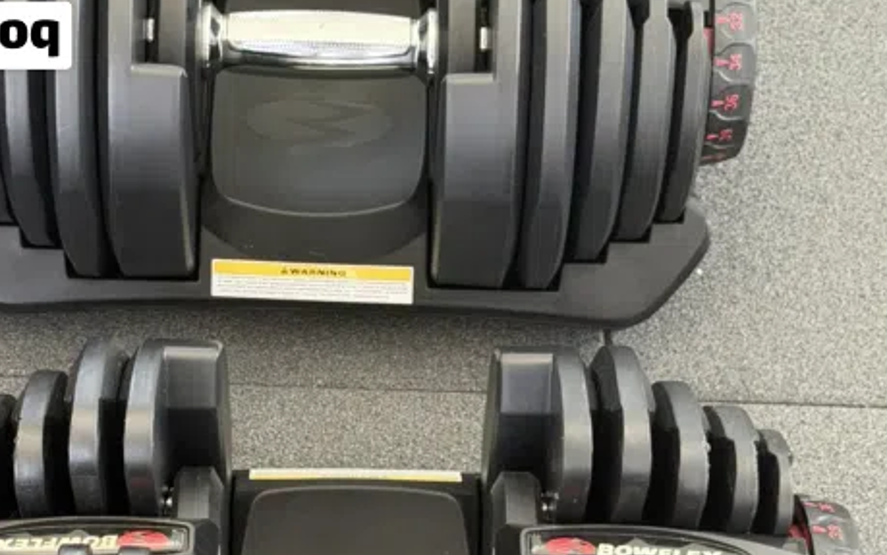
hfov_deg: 28.9
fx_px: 1717
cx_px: 363
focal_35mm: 71
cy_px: 348
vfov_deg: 18.3
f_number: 1.78
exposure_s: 1/43
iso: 250
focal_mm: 6.76
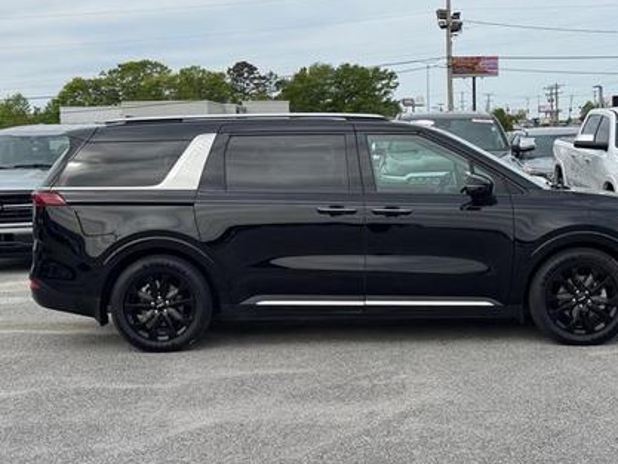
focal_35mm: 58
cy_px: 239
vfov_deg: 25.2
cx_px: 350
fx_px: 1036
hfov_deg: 33.2
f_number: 1.78
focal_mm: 6.76
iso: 64
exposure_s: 1/3257
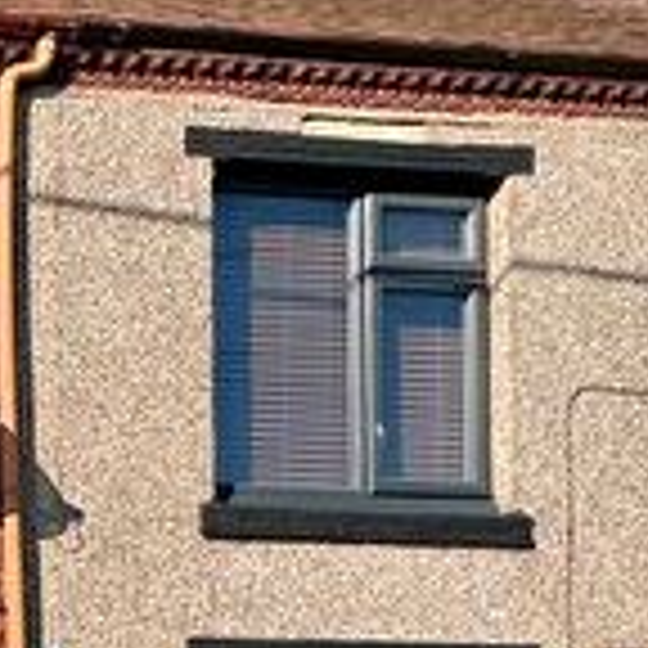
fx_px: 1271
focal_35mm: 60
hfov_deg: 20.7
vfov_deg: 26.8
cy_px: 668
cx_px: -495
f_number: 2.2
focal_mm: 2.22
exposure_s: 1/1416
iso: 40
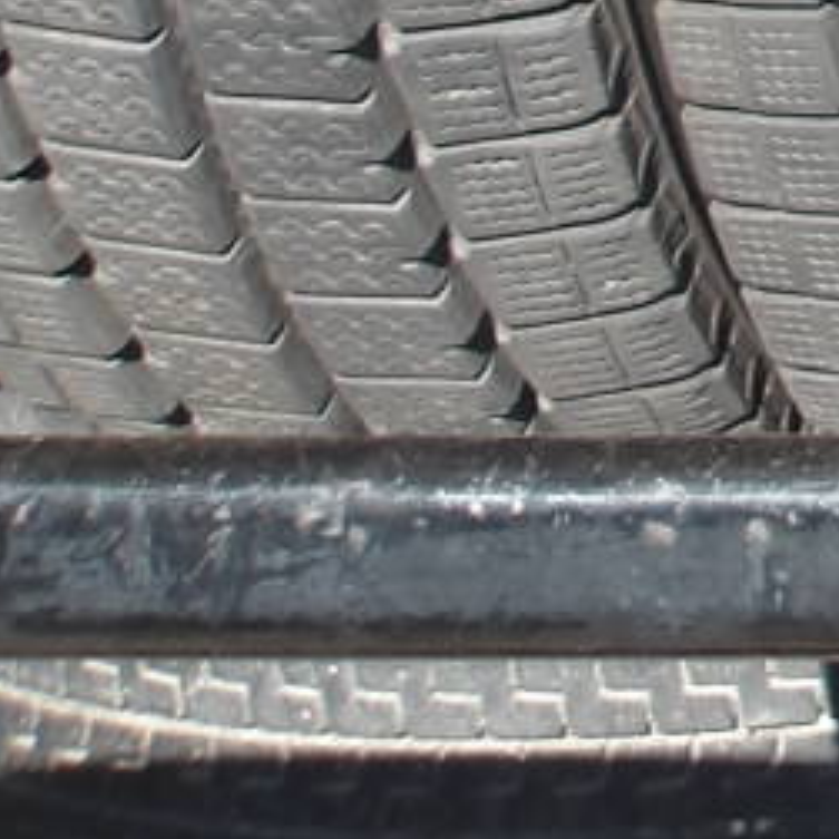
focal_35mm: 152
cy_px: -993
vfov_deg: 10.3
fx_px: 4168
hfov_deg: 9.4
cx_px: 2397
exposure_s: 1/260
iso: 100
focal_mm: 4.9
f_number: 3
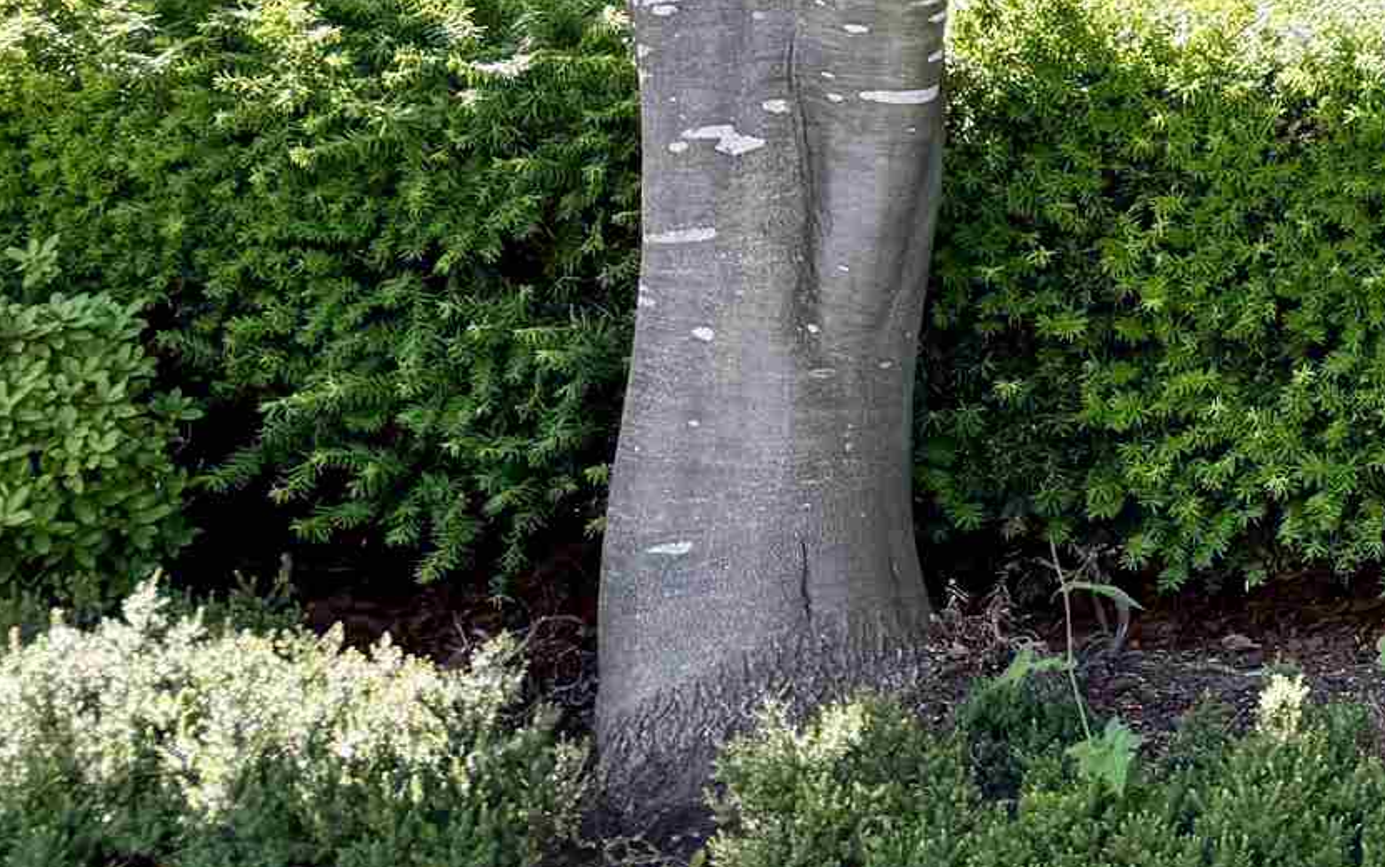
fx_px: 3549
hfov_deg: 17.9
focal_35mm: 94
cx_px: 2448
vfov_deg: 12.5
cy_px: -764
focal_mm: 6.76
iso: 100
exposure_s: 1/325
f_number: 1.78
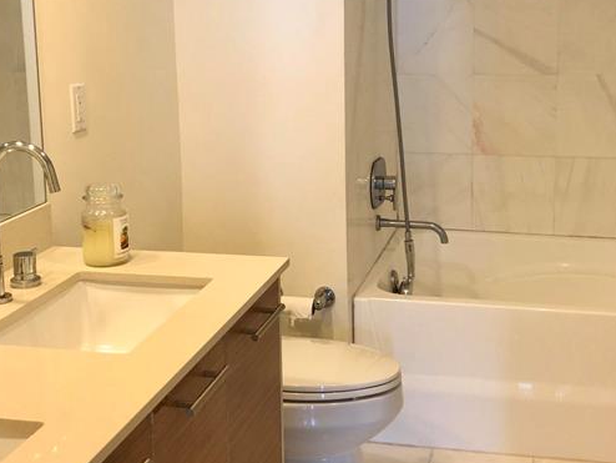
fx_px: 1033
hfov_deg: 33.2
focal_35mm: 58
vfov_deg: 25.1
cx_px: 325
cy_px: 162
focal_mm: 4
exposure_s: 1/24
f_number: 1.8
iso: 32
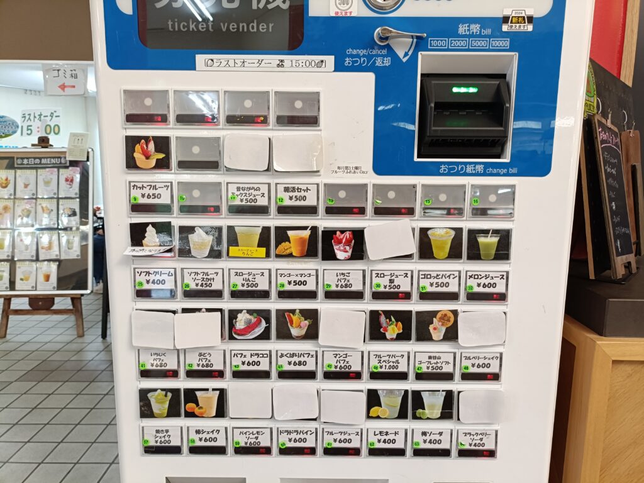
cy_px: 242
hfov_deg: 69.4
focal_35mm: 25
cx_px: 322
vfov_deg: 54.9
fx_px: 465
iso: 400
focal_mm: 4.7
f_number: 1.7
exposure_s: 1/50
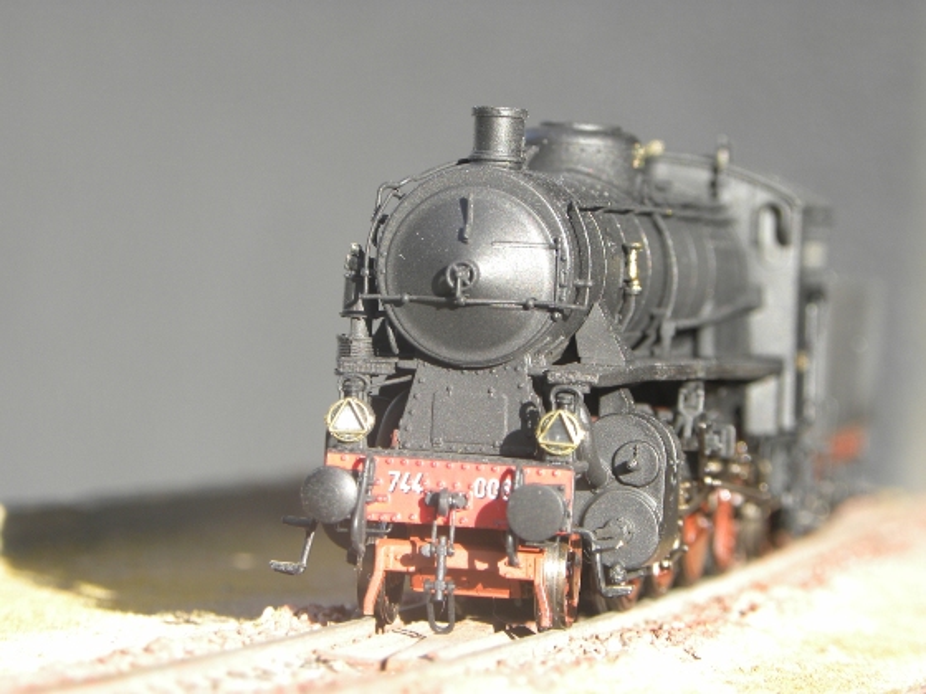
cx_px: 463
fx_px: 4922
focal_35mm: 184
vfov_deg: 8.1
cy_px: 347
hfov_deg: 10.7
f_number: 4.5
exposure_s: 1/54
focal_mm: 32.7
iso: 64
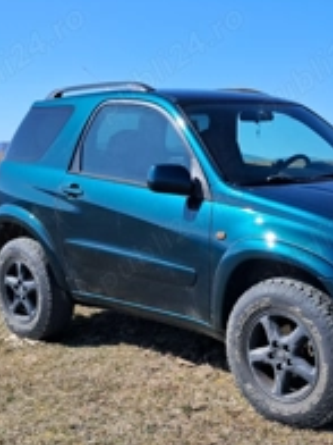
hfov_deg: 26.2
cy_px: 275
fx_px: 705
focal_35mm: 55
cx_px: 249
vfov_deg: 34.8
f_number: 1.8
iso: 50
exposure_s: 1/524
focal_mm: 4
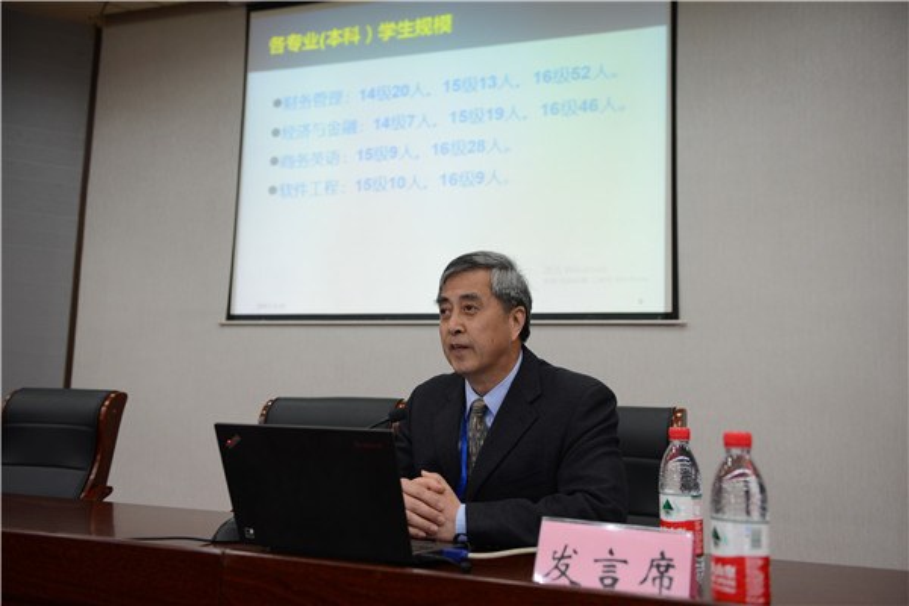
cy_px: 303
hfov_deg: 58.7
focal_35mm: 32
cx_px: 454
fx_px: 808
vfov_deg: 41.1
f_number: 3.5
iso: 800
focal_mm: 32
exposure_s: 1/50
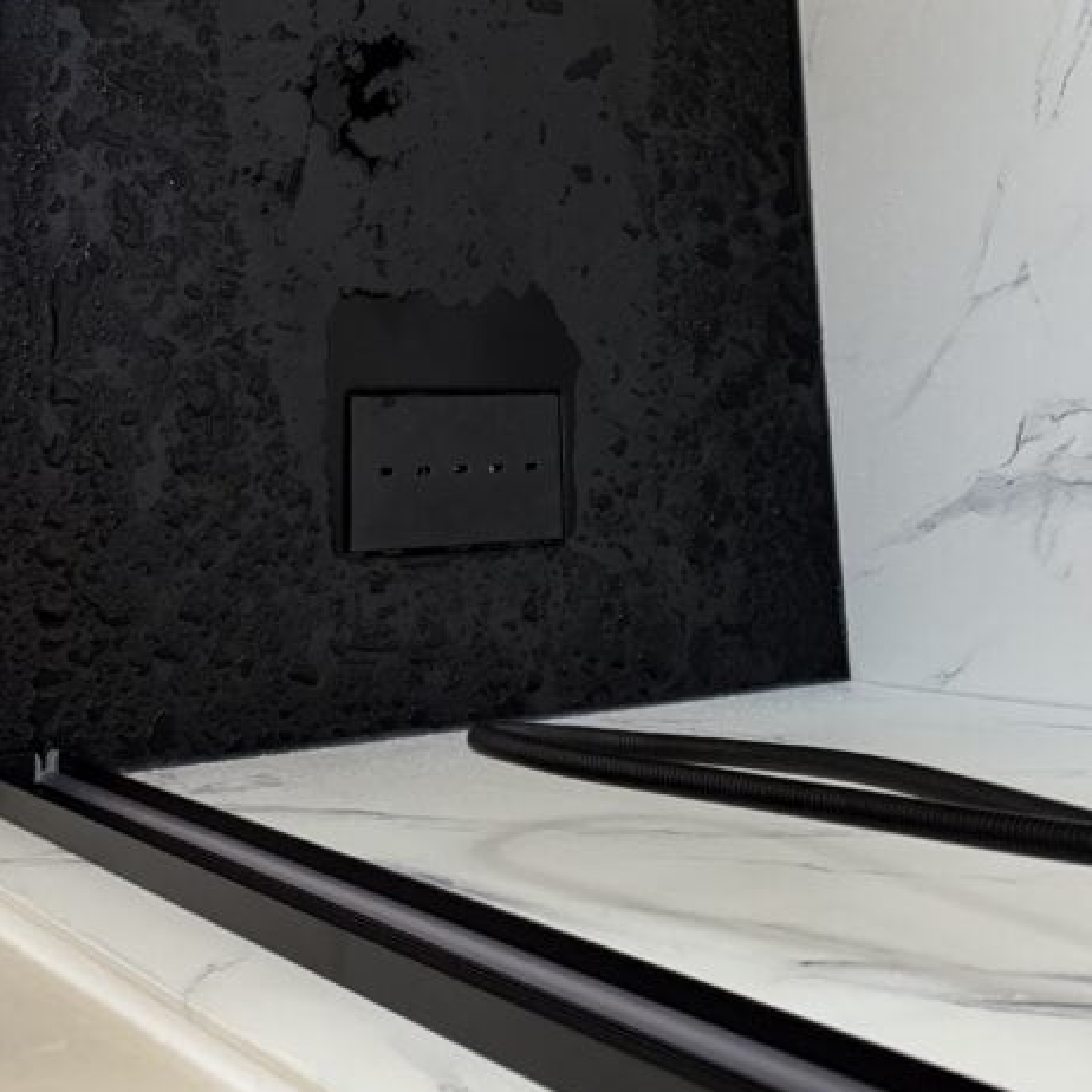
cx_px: 600
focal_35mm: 47
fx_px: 1677
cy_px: 57
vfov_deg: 33.6
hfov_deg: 36.0
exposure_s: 1/60
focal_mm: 6.76
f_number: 1.78
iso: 500
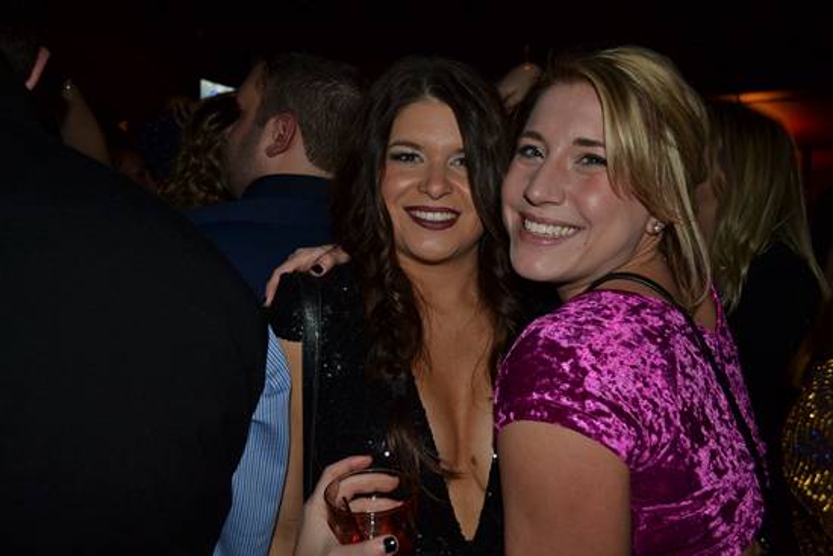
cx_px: 416
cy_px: 278
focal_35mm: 27
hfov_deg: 67.4
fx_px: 625
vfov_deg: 48.0
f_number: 3.5
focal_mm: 18
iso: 200
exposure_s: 1/4
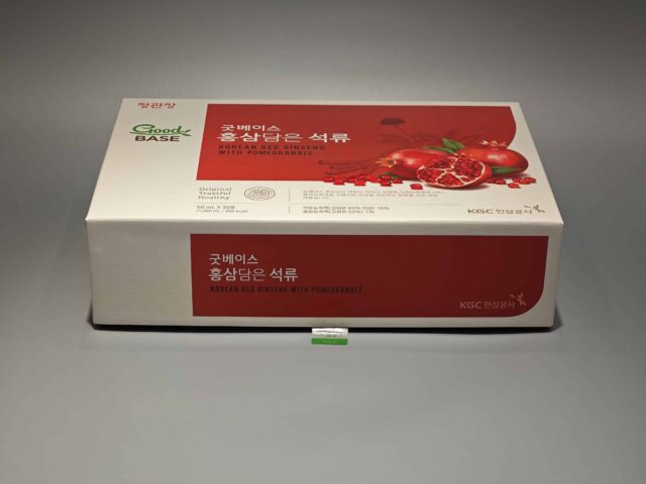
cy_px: 242
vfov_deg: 19.6
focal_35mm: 75
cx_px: 323
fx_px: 1400
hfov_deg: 26.0
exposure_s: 1/100
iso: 80
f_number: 2
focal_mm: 10.1
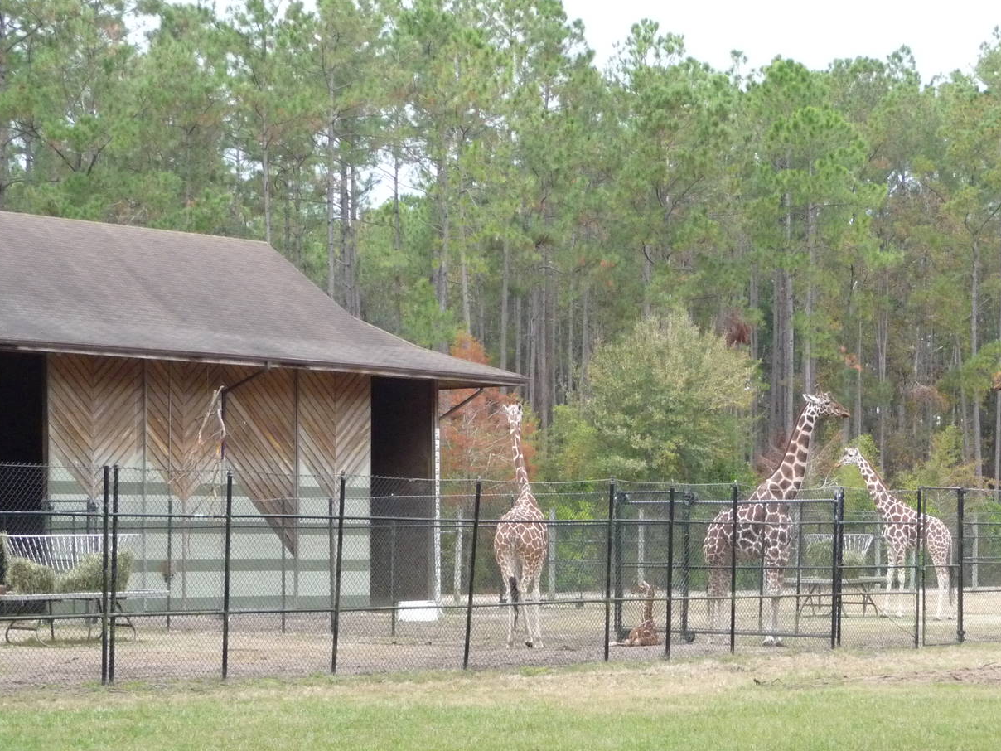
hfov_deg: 19.2
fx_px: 2950
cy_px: 472
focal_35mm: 102
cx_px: 612
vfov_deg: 14.5
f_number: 4.6
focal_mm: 13.1
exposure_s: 1/250
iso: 400
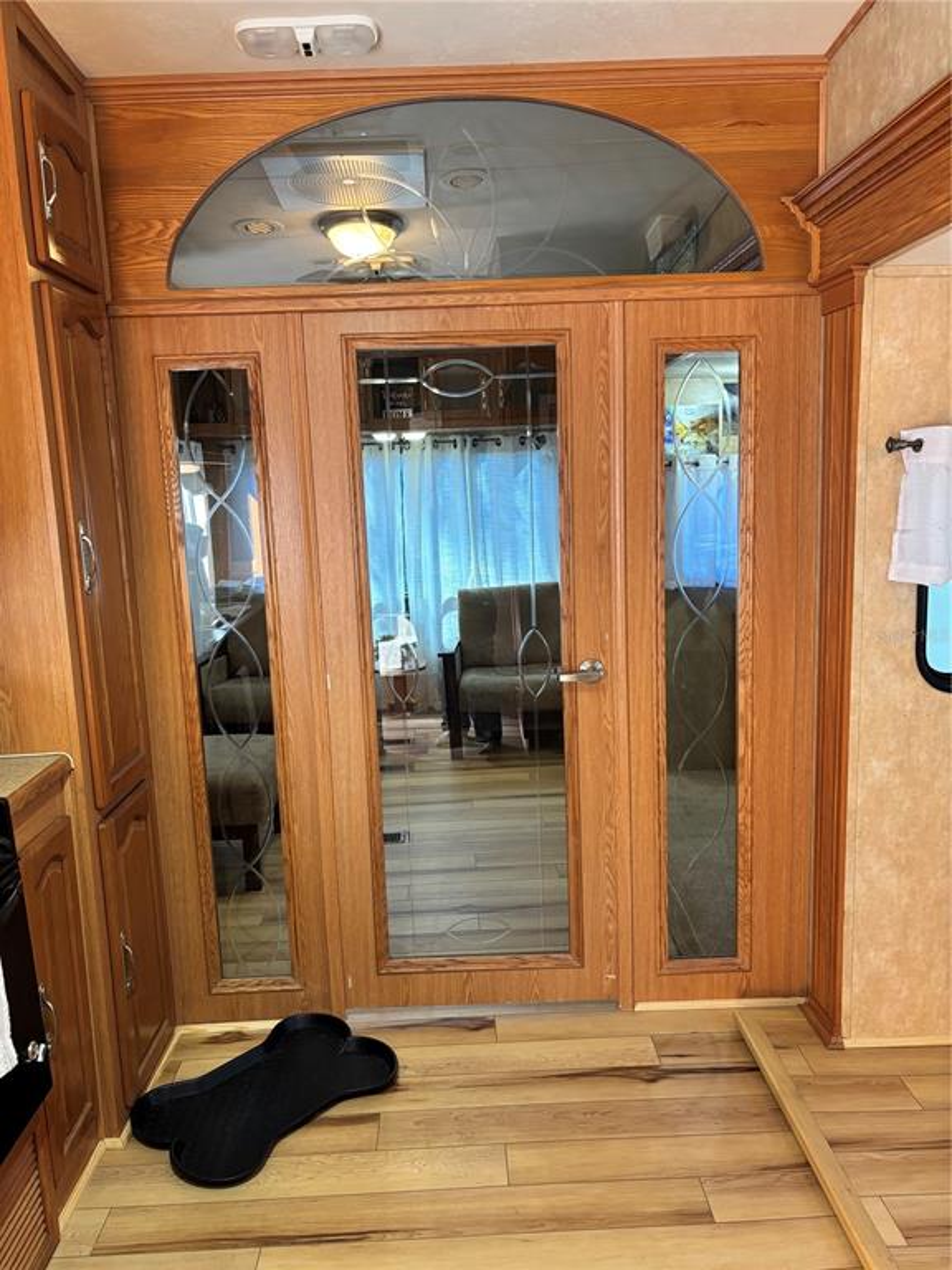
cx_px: 476
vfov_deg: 67.3
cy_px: 635
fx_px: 953
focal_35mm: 26
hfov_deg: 53.1
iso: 160
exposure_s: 1/60
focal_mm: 5.96
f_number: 1.6
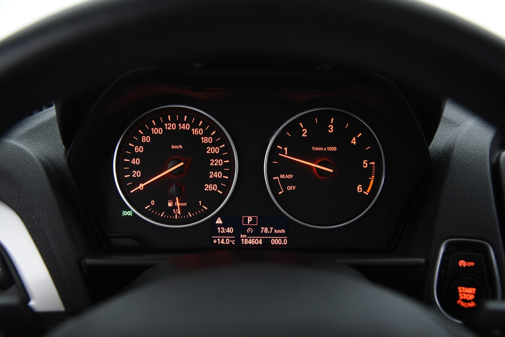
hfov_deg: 55.8
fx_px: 477
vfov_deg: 38.9
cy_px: 168
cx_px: 252
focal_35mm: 34
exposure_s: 1/30
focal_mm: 34
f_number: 4
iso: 4000
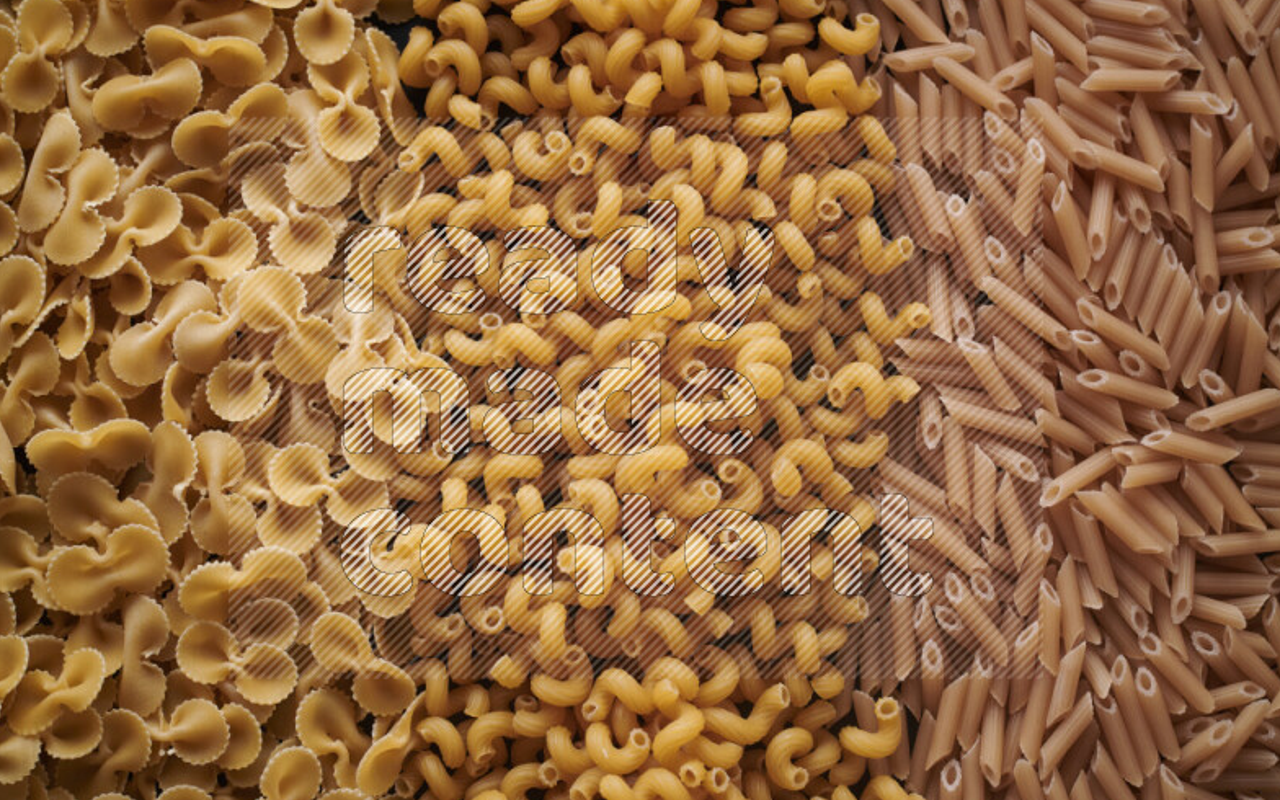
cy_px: 398
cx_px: 635
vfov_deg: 24.9
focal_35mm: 52
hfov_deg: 38.9
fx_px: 1814
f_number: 8
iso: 160
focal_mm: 50
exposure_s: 1/100
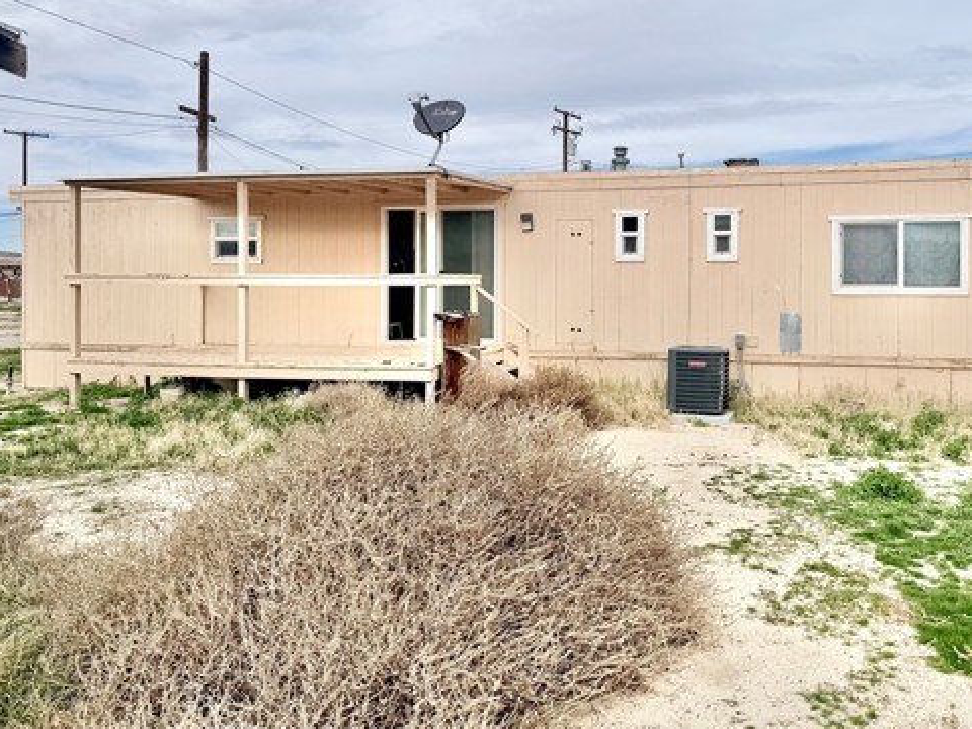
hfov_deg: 56.1
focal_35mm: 32
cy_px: 288
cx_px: 612
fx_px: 899
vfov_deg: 43.9
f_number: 1.78
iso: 80
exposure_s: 1/9091
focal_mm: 6.76
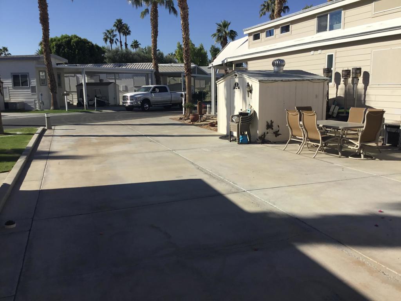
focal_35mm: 31
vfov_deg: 45.4
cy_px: 150
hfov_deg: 58.4
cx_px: 200
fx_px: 359
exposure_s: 1/1988
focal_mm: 3.3
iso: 25
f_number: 2.4
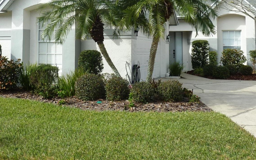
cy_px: 27
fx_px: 342
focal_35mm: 49
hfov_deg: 40.9
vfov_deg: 25.8
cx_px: 108
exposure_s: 1/400
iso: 80
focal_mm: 4.1
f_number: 4
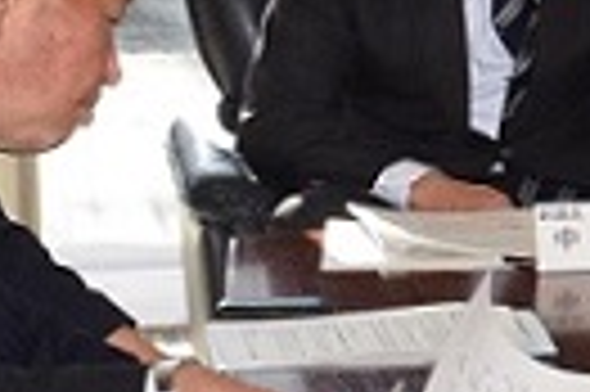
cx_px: 1281
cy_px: 185
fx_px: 4370
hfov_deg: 7.4
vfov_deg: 5.1
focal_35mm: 267
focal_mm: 32
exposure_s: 1/200
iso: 1600
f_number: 10
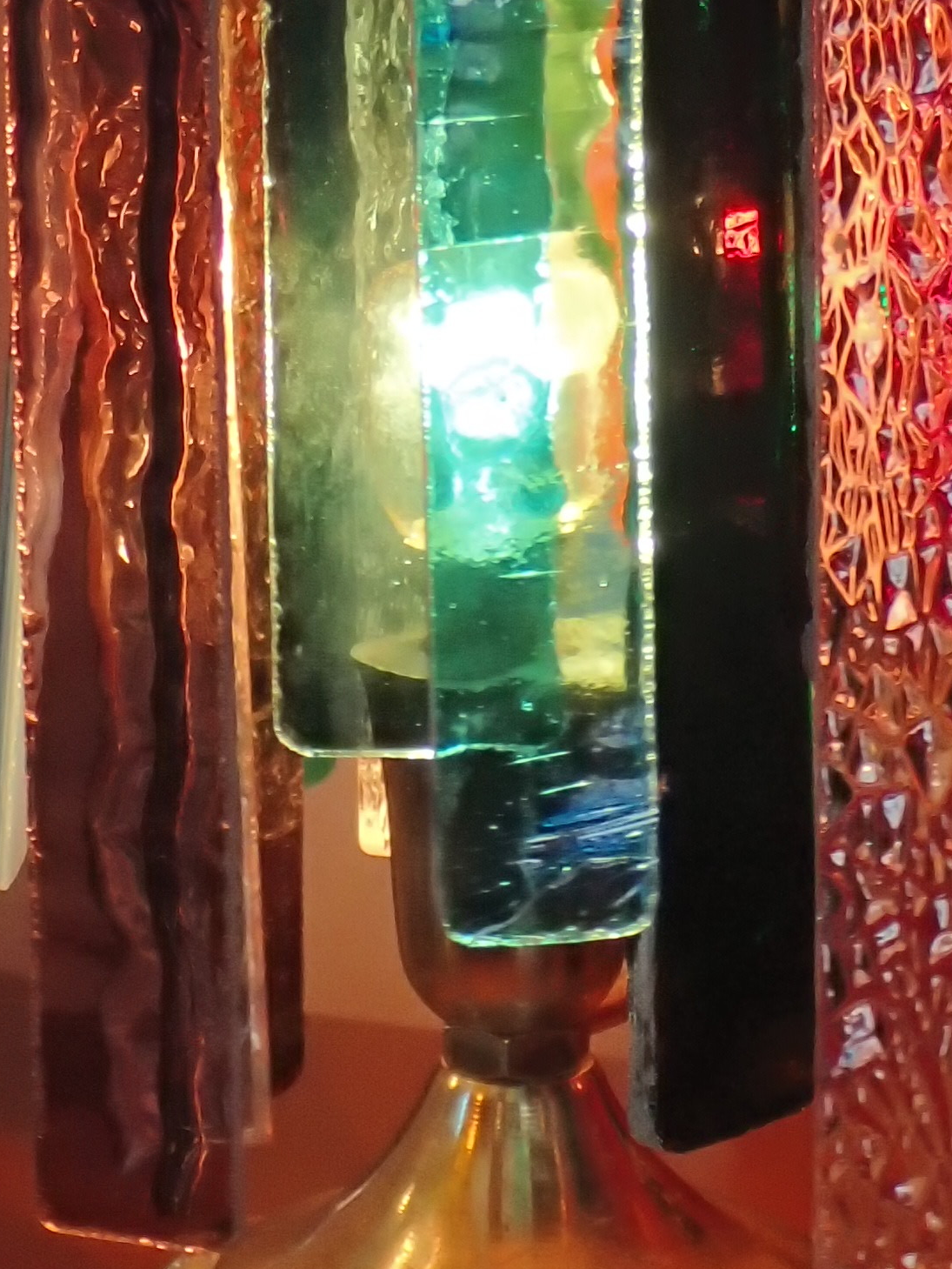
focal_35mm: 148
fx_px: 5425
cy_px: 131
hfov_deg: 10.0
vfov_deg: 13.2
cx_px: 437
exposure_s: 1/30
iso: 800
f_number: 3.3
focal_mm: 9.65
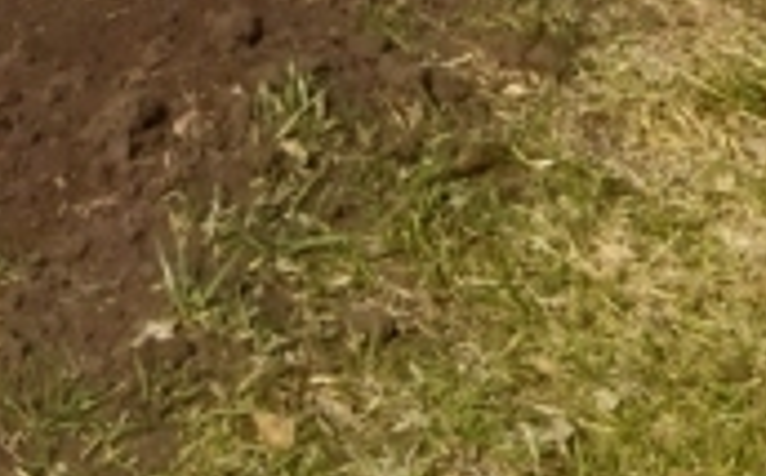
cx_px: 450
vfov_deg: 5.4
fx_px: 4357
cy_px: -1546
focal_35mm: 209
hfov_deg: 10.0
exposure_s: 1/2284
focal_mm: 4.71
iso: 100
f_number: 1.79
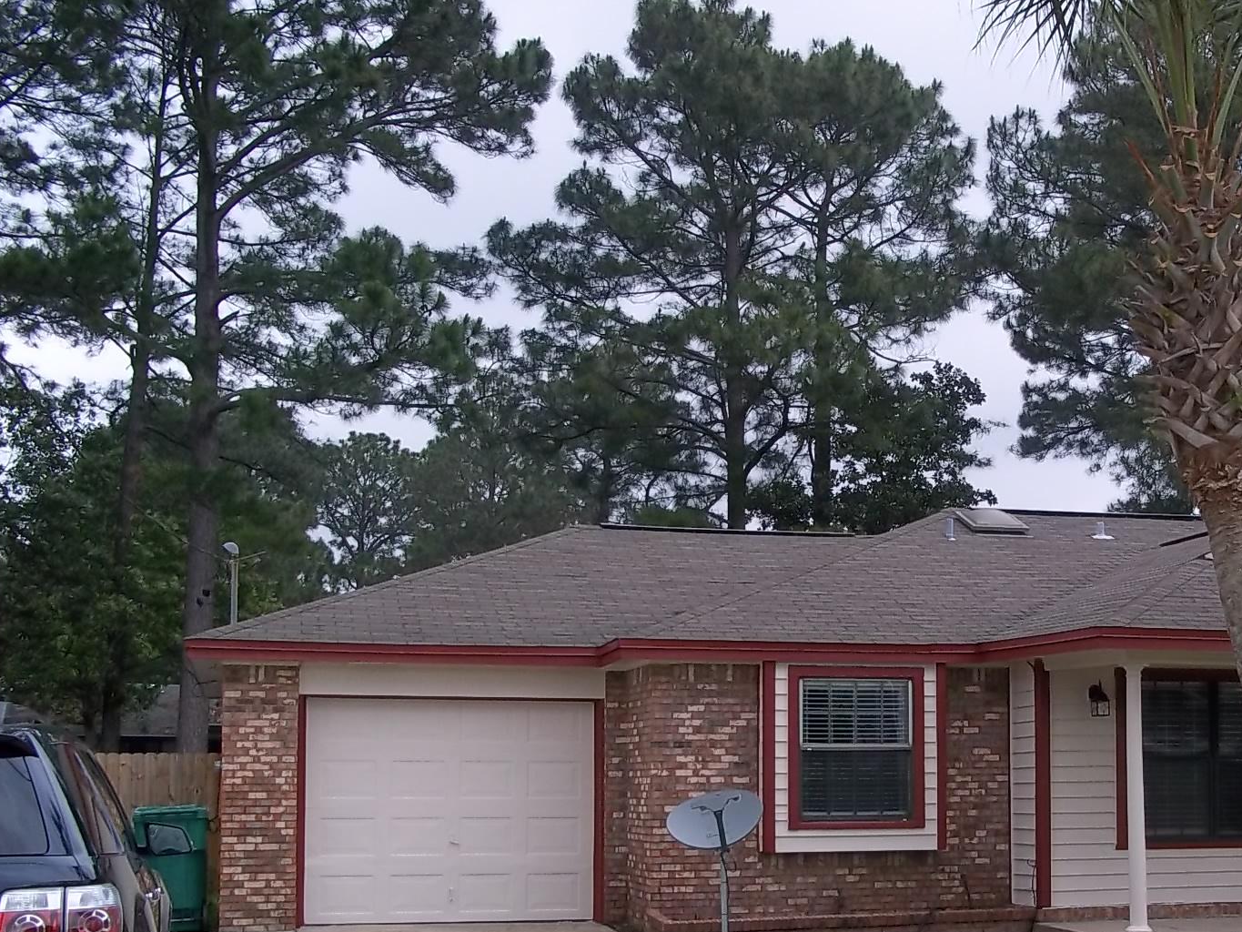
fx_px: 1938
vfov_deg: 26.7
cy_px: 684
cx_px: 895
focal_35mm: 54
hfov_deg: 34.9
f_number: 3.1
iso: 80
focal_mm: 6.5
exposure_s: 1/400
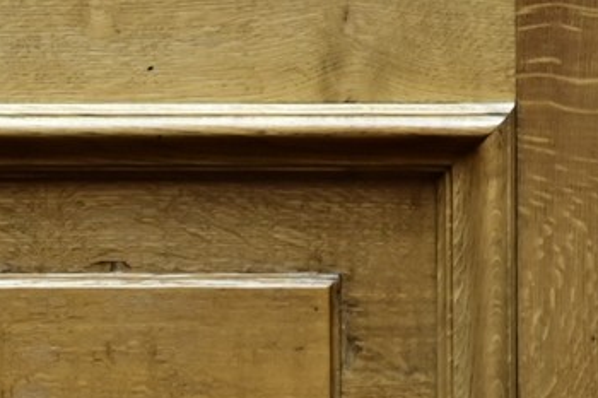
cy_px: 490
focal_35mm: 1029
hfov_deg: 2.0
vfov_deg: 1.3
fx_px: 17084
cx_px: -210
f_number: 3.2
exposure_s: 1/160
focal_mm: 200
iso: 400
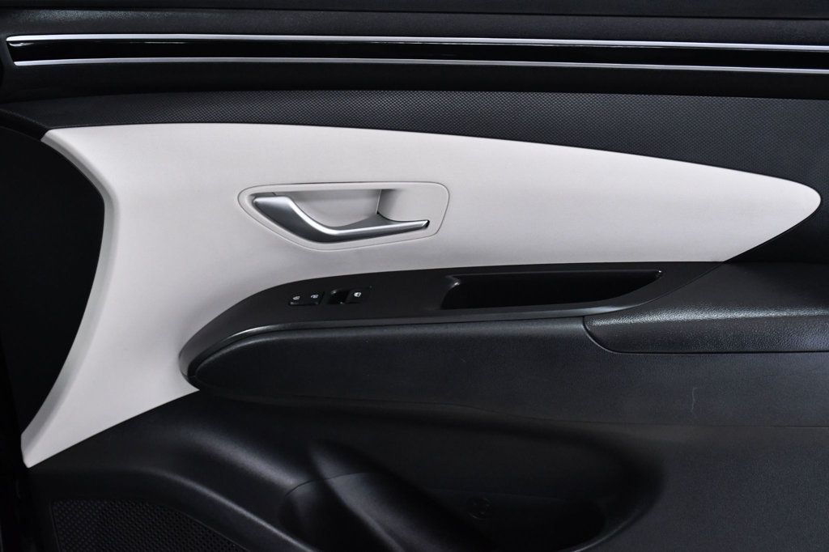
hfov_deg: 30.1
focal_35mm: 67
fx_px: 1542
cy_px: 276
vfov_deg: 20.3
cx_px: 414
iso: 2500
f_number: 6.3
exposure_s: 1/160
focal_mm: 45
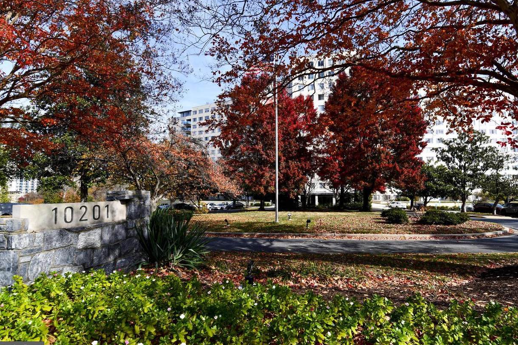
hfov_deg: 86.9
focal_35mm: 19
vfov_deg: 64.5
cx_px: 258
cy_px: 179
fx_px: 273
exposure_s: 1/250
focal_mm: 12
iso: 110
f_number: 8
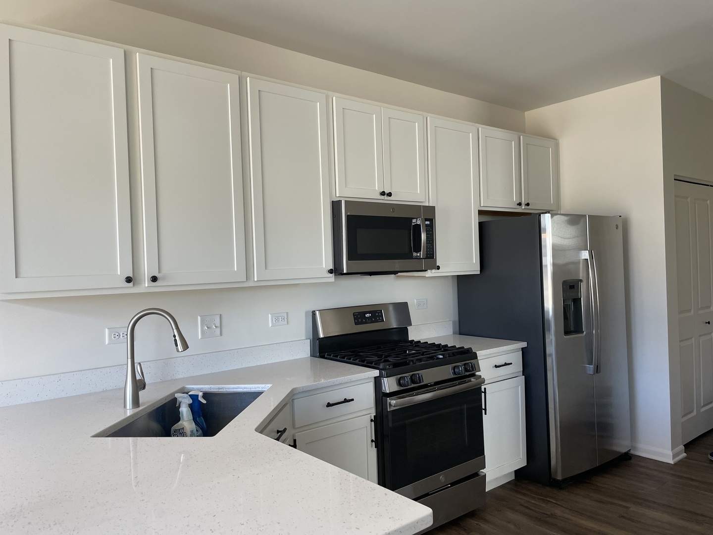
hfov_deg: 67.3
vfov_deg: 53.1
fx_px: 536
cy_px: 268
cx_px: 356
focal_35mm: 26
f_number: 1.6
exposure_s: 1/120
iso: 125
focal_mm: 4.2
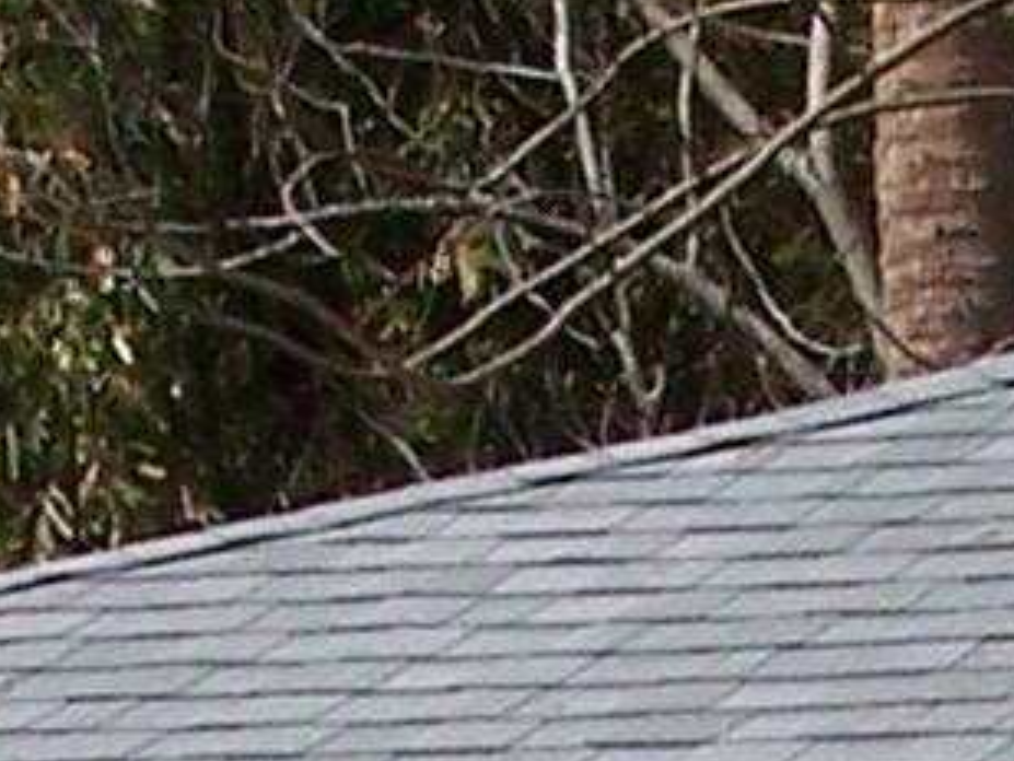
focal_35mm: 283
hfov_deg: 7.0
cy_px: 2165
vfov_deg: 5.0
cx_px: 1034
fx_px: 8293
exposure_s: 1/500
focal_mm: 6.3
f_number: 5.6
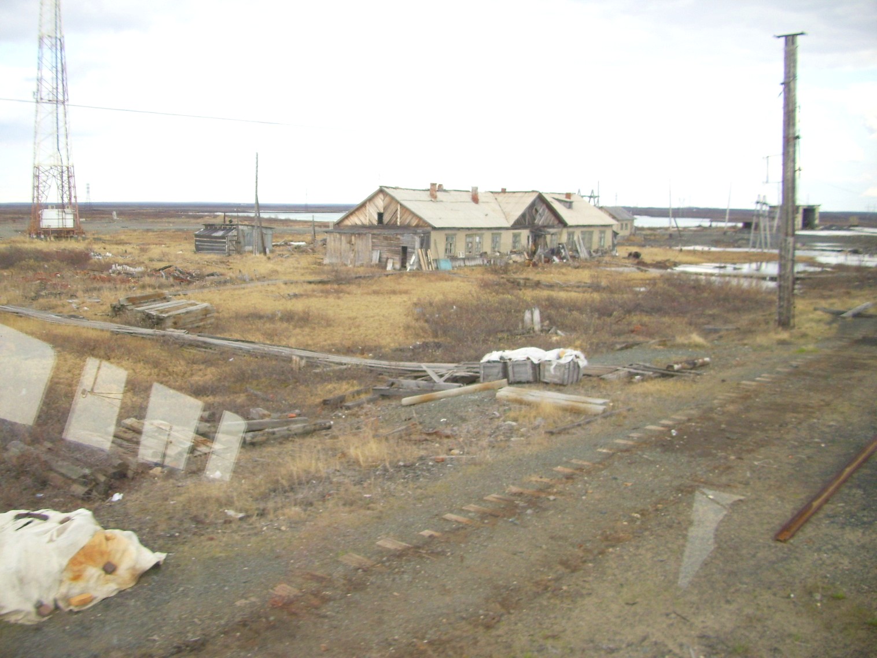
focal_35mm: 34
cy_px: 329
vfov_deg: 41.8
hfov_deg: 54.0
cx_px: 438
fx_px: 861
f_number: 2.9
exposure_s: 1/320
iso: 100
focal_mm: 5.7
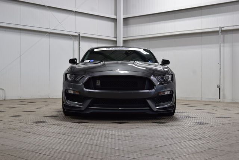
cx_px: 120
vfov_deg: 23.8
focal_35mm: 57
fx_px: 378
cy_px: 80
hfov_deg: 35.0
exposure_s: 1/25
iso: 400
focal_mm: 38
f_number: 7.1
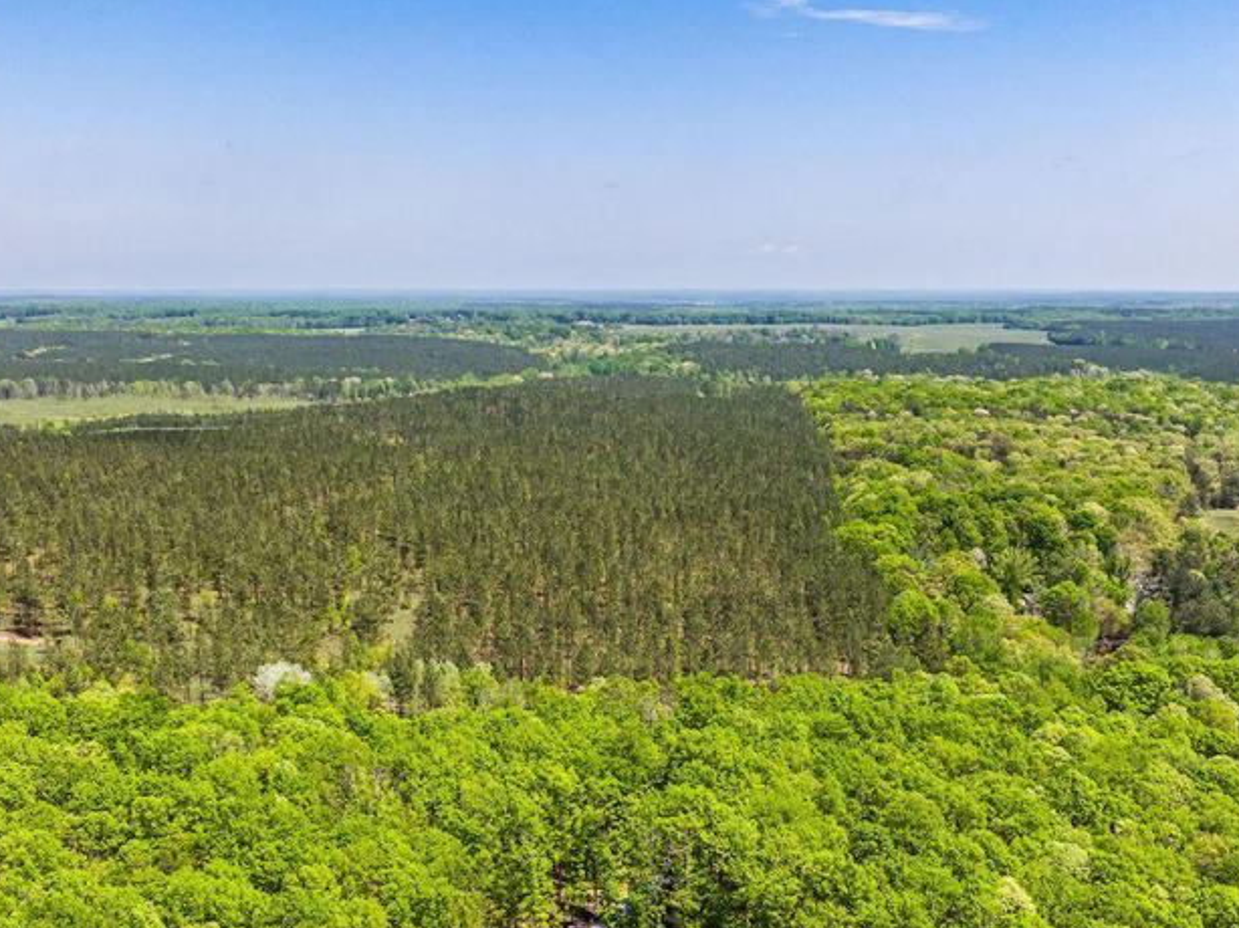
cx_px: 620
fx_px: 1431
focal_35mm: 40
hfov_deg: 46.8
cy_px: 671
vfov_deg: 35.3
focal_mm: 12.29
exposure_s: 1/400
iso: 100
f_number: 5.6
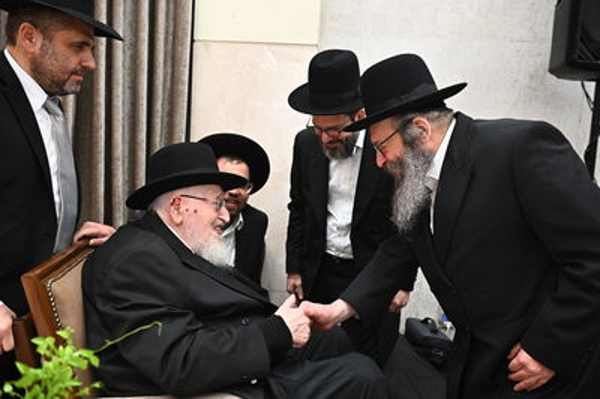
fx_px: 483
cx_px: 300
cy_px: 200
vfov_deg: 44.9
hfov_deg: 63.7
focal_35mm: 29
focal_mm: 29
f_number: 3.5
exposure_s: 1/250
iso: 3200
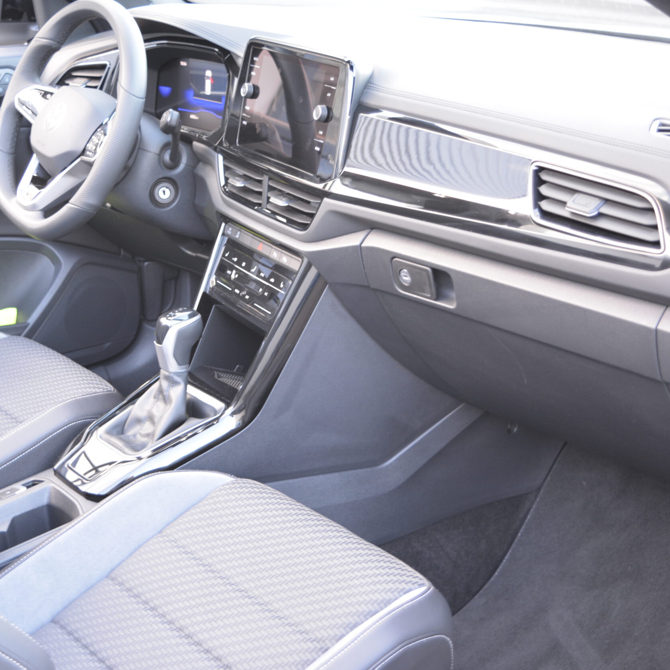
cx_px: 242
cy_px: 332
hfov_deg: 27.6
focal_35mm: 62
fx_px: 1358
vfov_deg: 27.7
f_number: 4.5
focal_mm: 32
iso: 320
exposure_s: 1/8
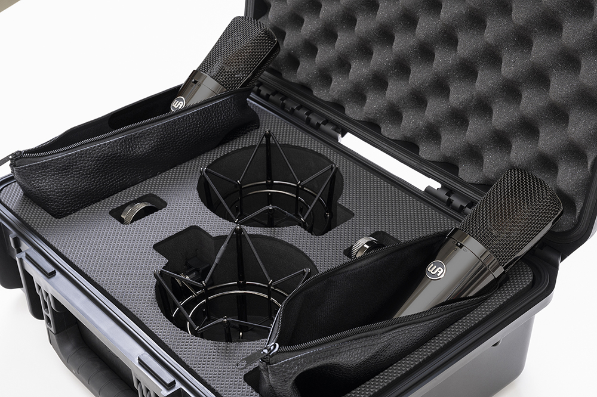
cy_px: 198
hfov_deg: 41.1
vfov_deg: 28.1
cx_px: 298
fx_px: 796
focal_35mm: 48
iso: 250
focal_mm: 48
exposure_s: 1/125
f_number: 10
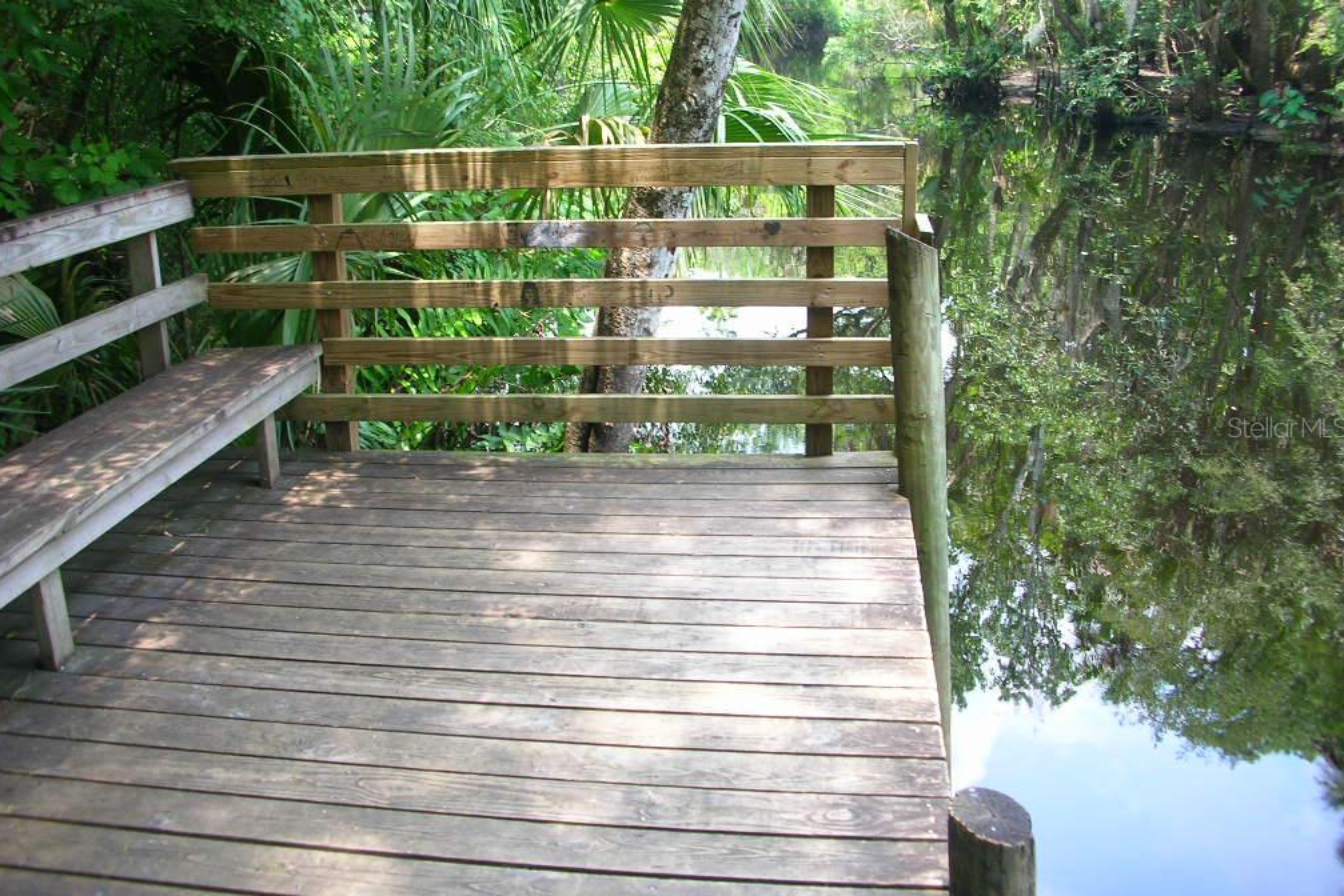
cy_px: 427
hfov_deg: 51.9
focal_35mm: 37
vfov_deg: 36.0
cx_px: 670
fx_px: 1382
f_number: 3
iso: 50
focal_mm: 5.8
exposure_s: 1/44.5
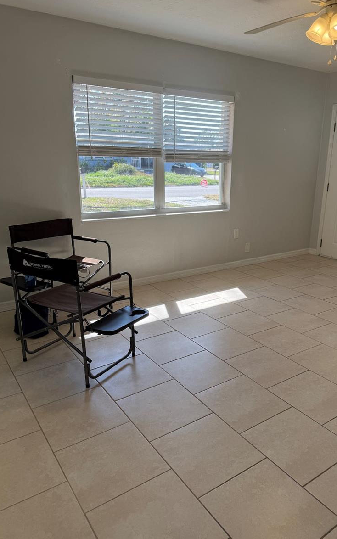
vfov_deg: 70.4
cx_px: 195
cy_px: 271
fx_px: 382
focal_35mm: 26
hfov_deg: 47.4
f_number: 1.78
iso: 100
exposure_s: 1/430
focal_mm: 6.76
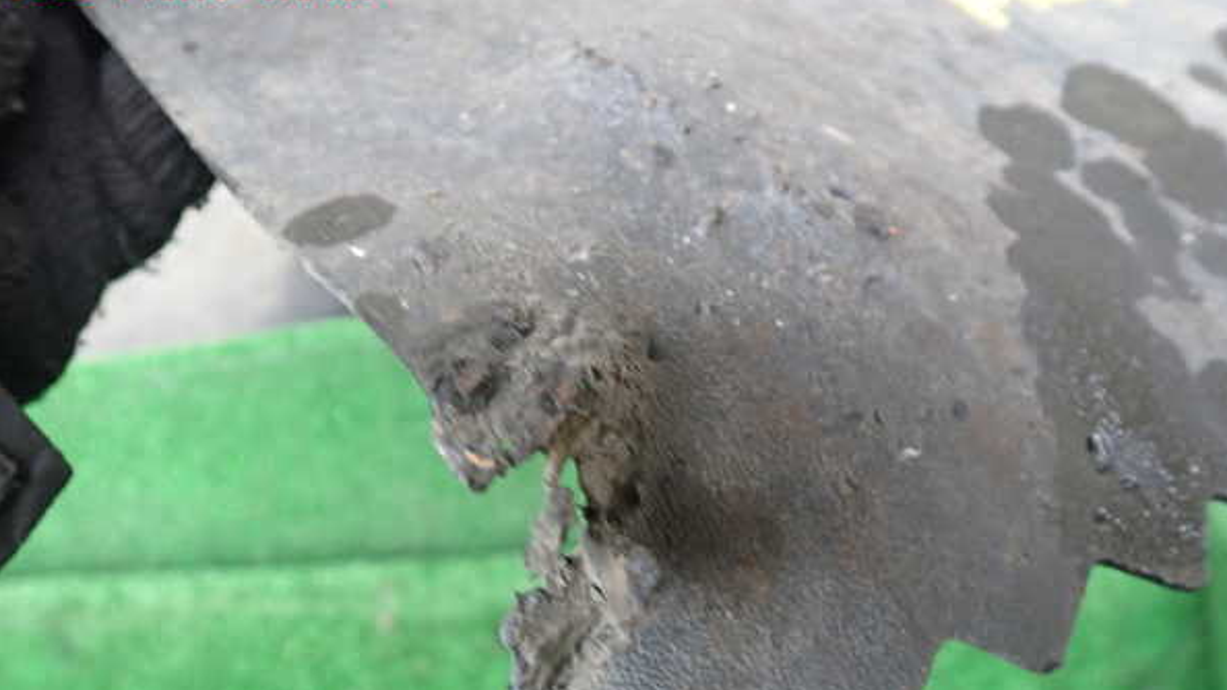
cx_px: 616
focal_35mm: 33
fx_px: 1074
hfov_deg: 59.5
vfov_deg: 35.5
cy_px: 424
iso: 250
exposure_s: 1/30
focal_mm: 5.4
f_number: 2.3
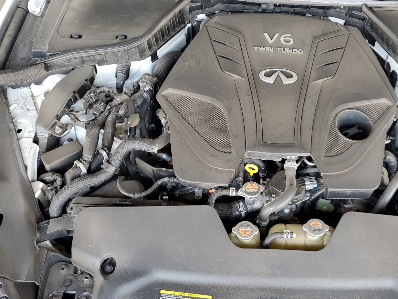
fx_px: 414
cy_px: 171
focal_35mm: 36
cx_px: 267
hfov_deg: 50.4
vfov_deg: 39.6
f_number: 1.5
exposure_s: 1/60.2
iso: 56
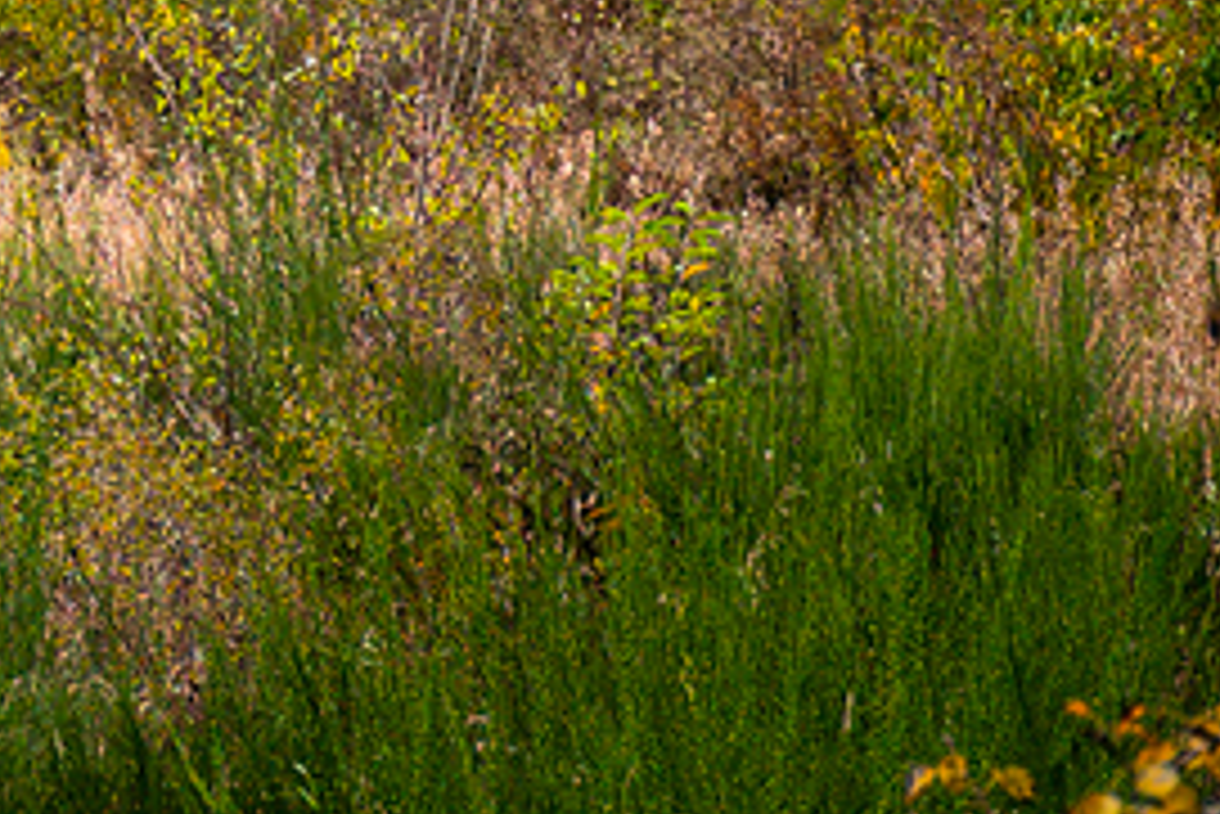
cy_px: -1100
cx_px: -923
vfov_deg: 1.9
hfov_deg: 2.9
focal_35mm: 708
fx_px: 24005
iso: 160
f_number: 7.1
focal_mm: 80
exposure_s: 1/320
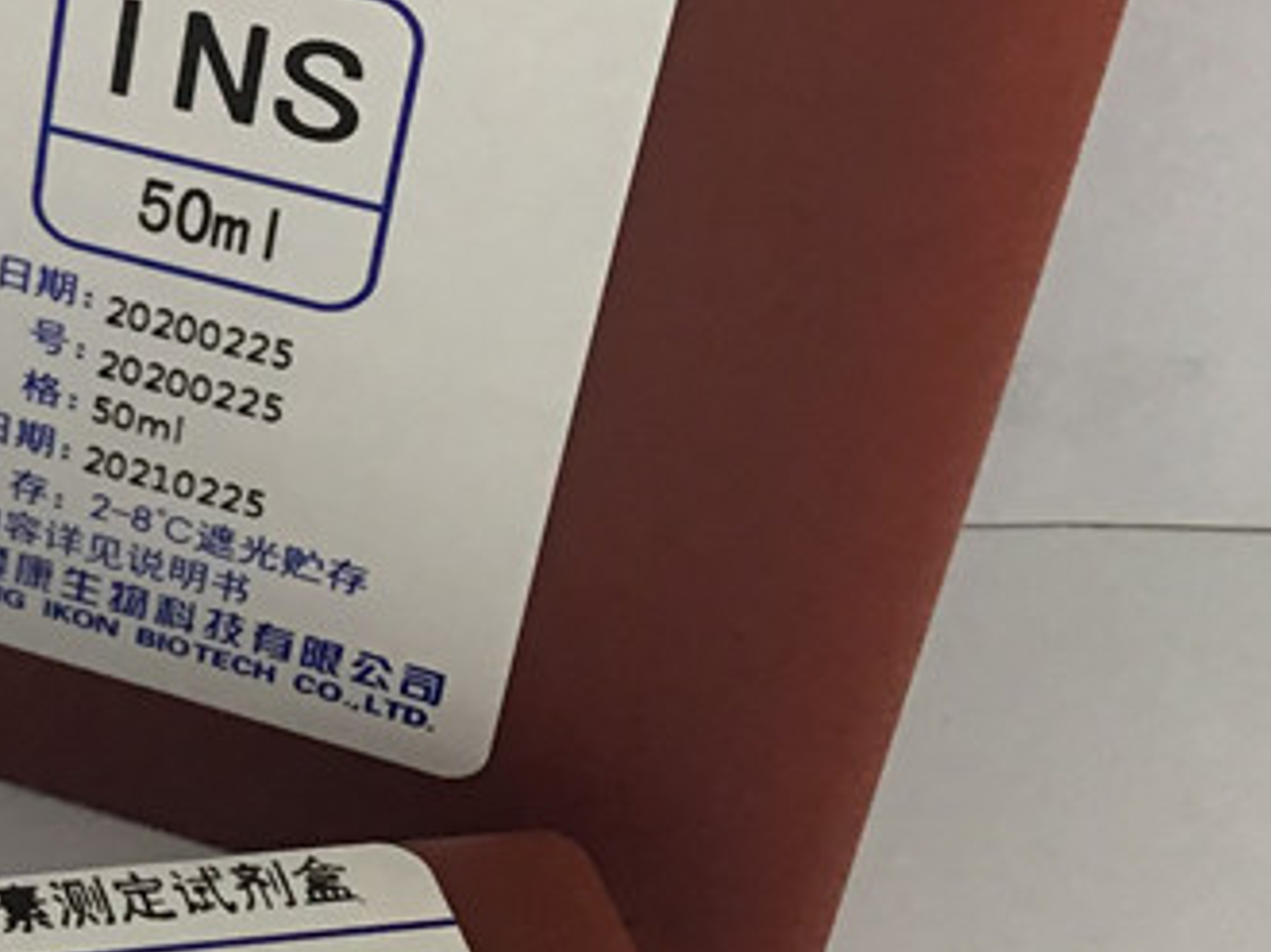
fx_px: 3449
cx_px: -551
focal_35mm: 94
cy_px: 304
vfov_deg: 15.7
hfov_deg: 18.8
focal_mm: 3.3
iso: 32
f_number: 2.4
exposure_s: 1/33
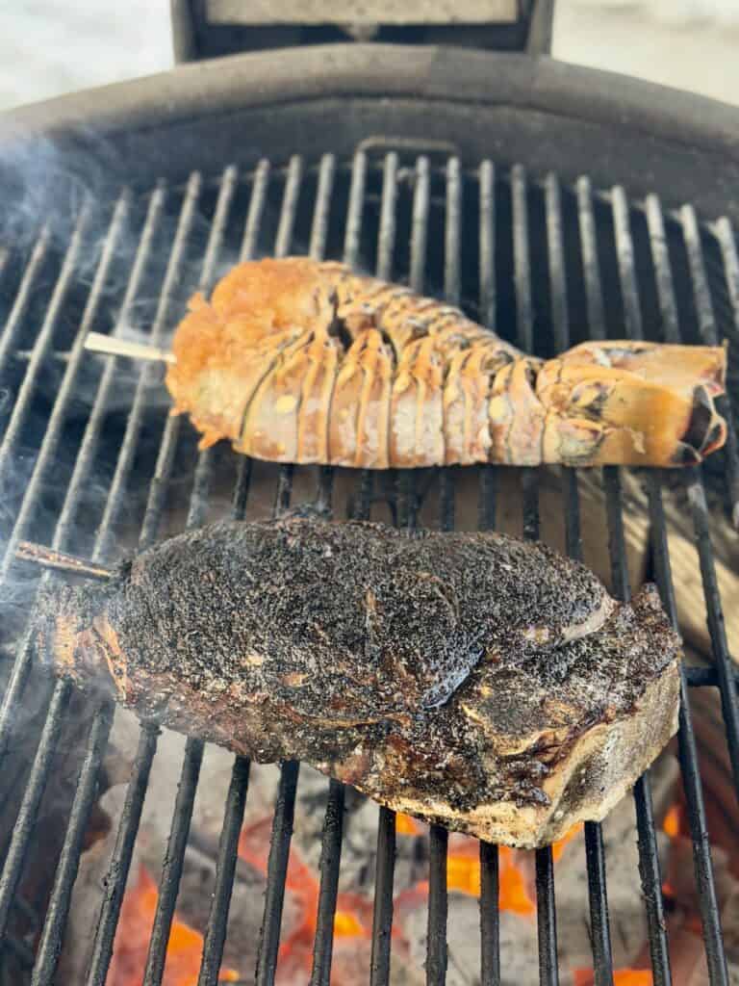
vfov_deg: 39.7
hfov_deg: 30.3
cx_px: 370
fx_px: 1366
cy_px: 493
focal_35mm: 48
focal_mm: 6.76
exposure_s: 1/373
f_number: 1.78
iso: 80
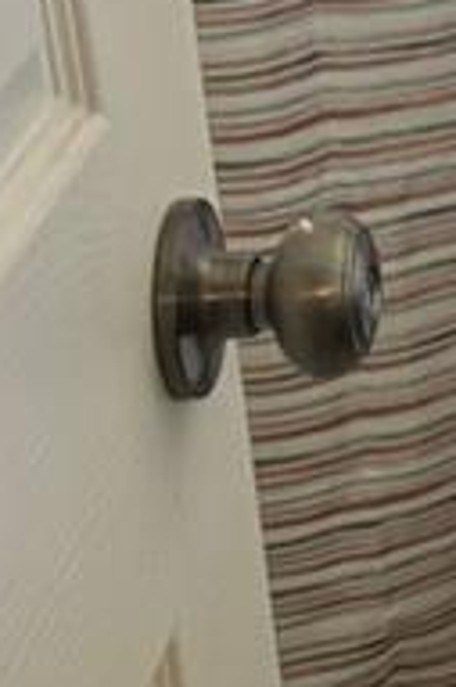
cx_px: 1411
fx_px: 2988
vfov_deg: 12.8
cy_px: -112
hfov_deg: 7.6
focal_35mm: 157
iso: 160
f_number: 1.78
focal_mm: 6.76
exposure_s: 1/120
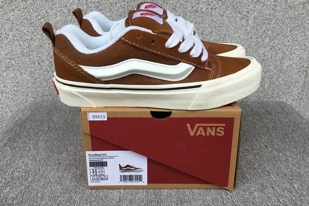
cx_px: 158
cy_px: 93
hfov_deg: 57.2
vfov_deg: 39.9
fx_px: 283
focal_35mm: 33
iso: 32
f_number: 2.4
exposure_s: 1/100
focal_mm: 3.3
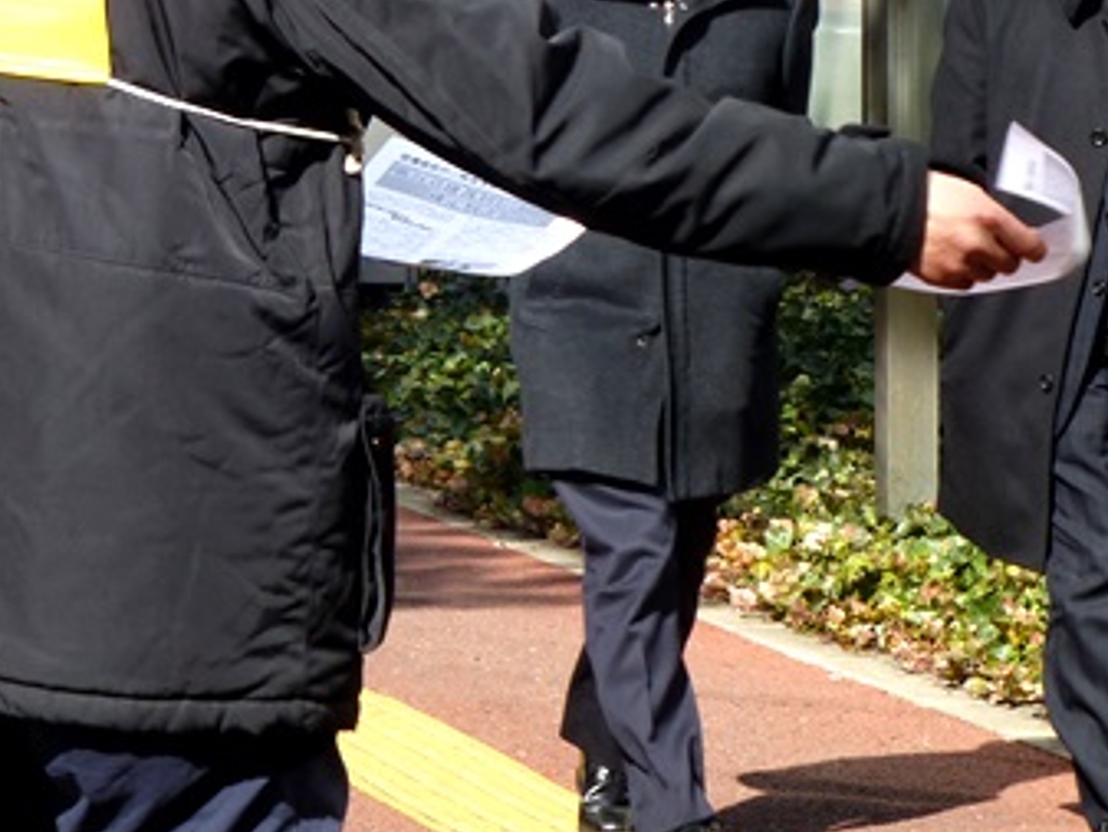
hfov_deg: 7.6
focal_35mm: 259
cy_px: -13
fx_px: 8293
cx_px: 59
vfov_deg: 5.7
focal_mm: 19.4
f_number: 5.3
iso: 100
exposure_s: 1/200
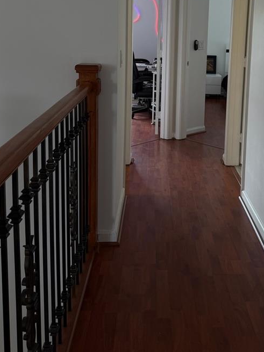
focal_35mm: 44
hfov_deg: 32.5
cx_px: 182
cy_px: 91
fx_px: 448
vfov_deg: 41.8
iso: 80
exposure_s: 1/121
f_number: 1.78
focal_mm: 6.76
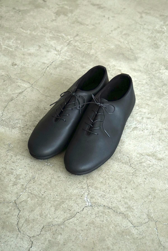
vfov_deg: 28.8
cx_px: 84
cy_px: 126
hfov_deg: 19.5
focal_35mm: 70
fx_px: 490
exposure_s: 1/100
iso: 1000
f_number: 5.6
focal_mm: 70
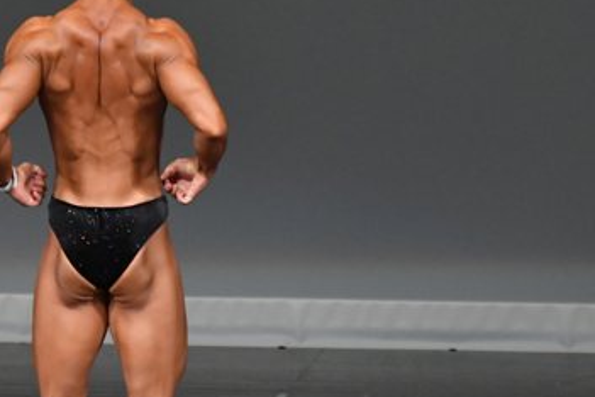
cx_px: 140
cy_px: 236
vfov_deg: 1.8
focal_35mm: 761
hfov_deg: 2.7
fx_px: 12577
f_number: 5.6
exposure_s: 1/400
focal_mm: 230
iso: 4000
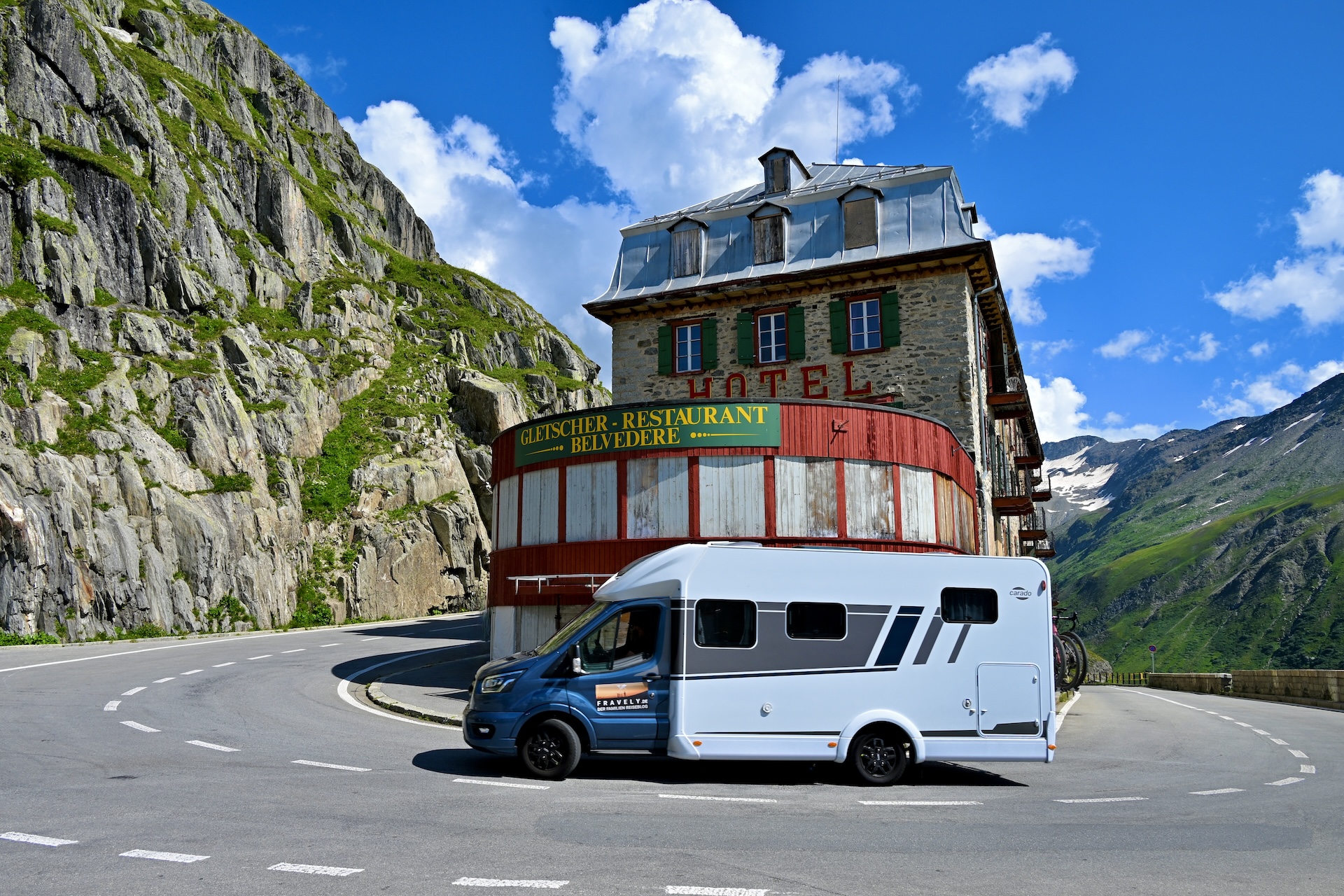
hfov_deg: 73.7
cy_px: 448
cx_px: 672
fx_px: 896
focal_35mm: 24
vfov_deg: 53.1
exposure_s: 1/250
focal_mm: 24
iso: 160
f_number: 11
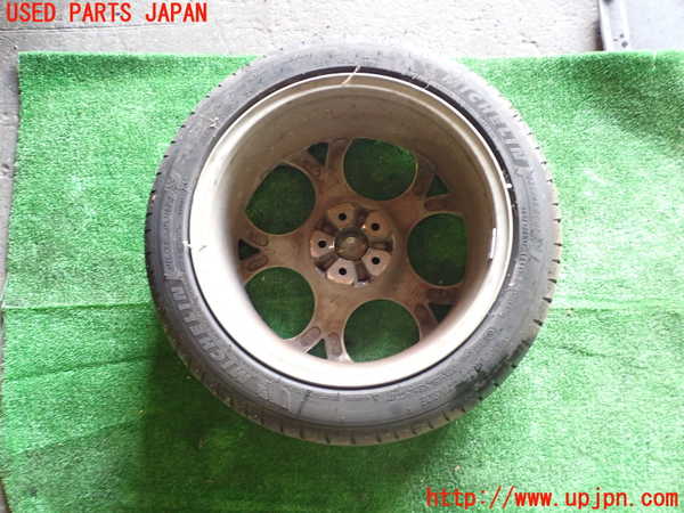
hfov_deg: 51.4
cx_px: 342
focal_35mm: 36
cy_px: 256
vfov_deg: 39.7
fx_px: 711
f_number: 2.5
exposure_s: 1/40
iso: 640
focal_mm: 6.37
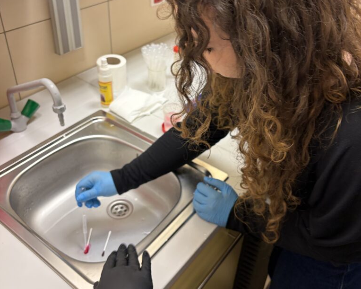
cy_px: 123
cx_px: 180
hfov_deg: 52.8
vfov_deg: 43.2
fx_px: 363
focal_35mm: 34
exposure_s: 1/50
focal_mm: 5.96
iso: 160
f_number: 1.6
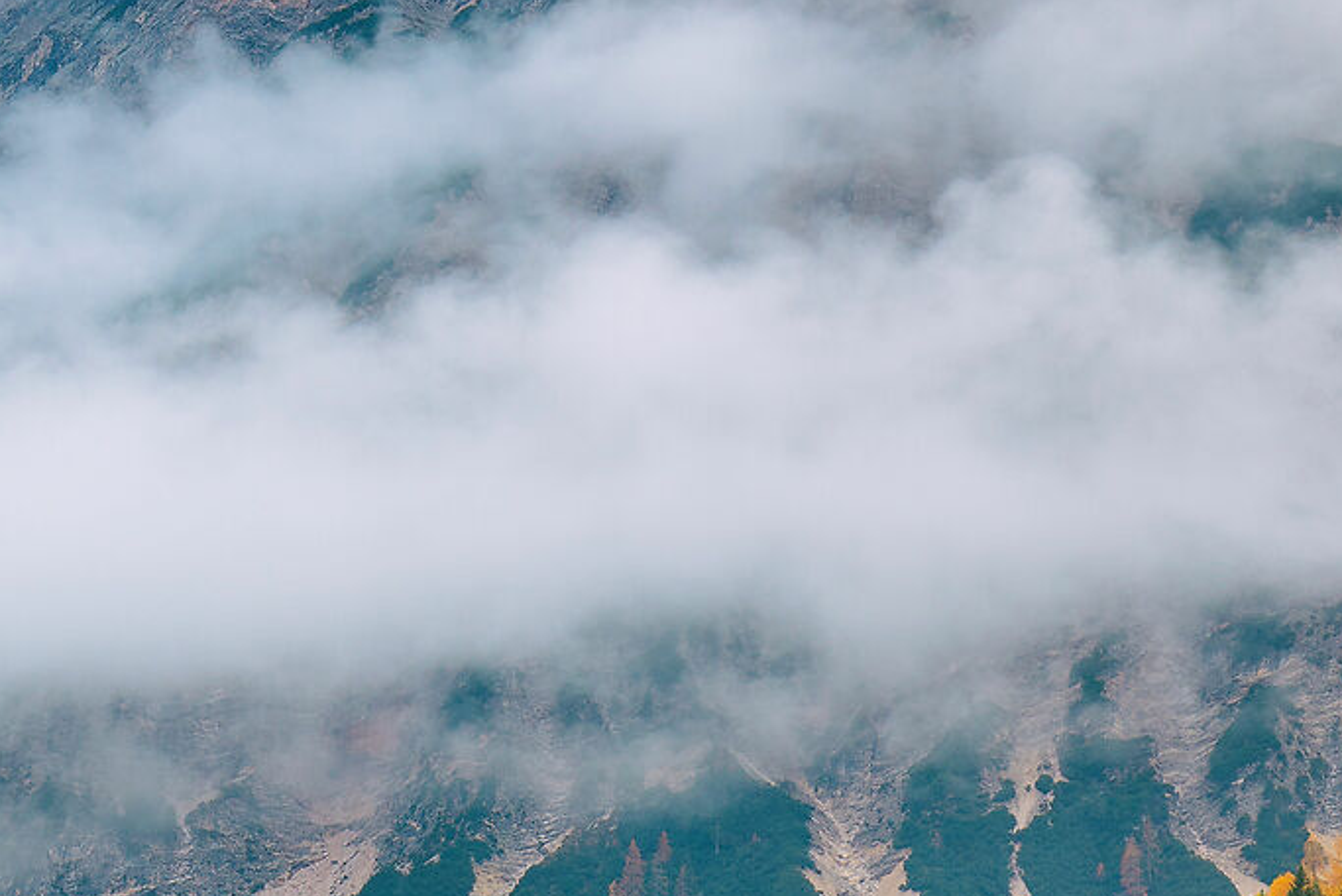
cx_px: -692
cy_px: 972
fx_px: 4587
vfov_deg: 11.0
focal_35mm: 123
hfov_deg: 15.3
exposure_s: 1/30
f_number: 8
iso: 250
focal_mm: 35
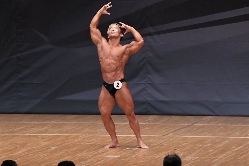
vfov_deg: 4.8
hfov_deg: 7.2
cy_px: 83
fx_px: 1970
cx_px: 124
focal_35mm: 285
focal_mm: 190
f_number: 5.6
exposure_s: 1/400
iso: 6400
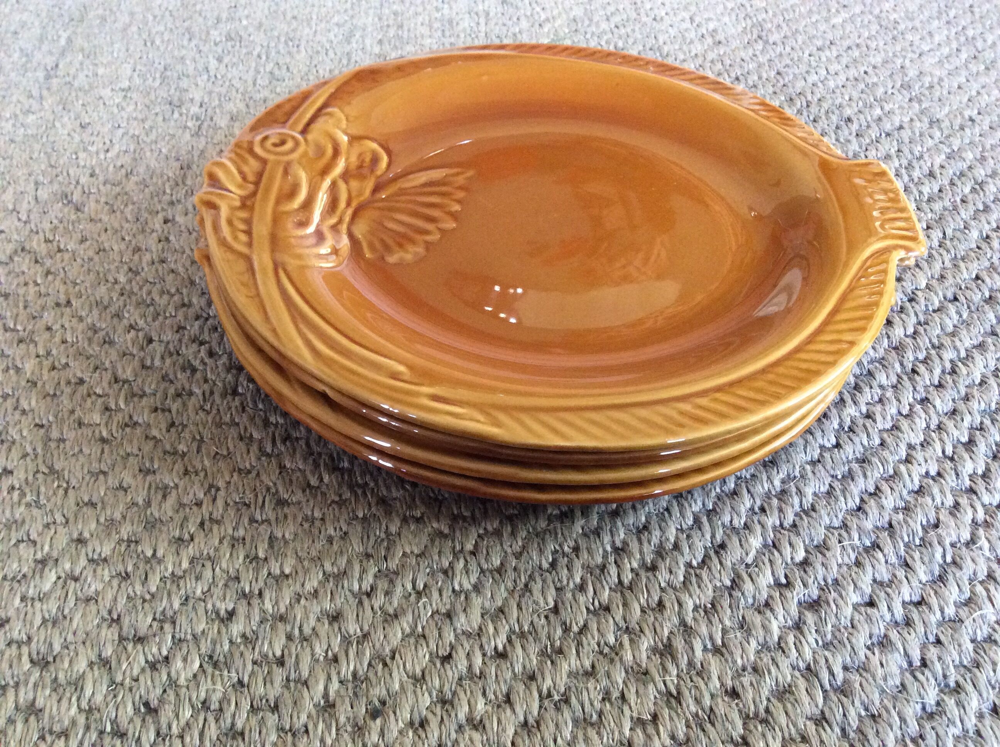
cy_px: 374
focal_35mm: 32
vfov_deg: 44.1
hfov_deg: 56.9
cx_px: 500
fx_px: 923
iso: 320
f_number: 2.4
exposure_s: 1/25
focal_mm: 3.3
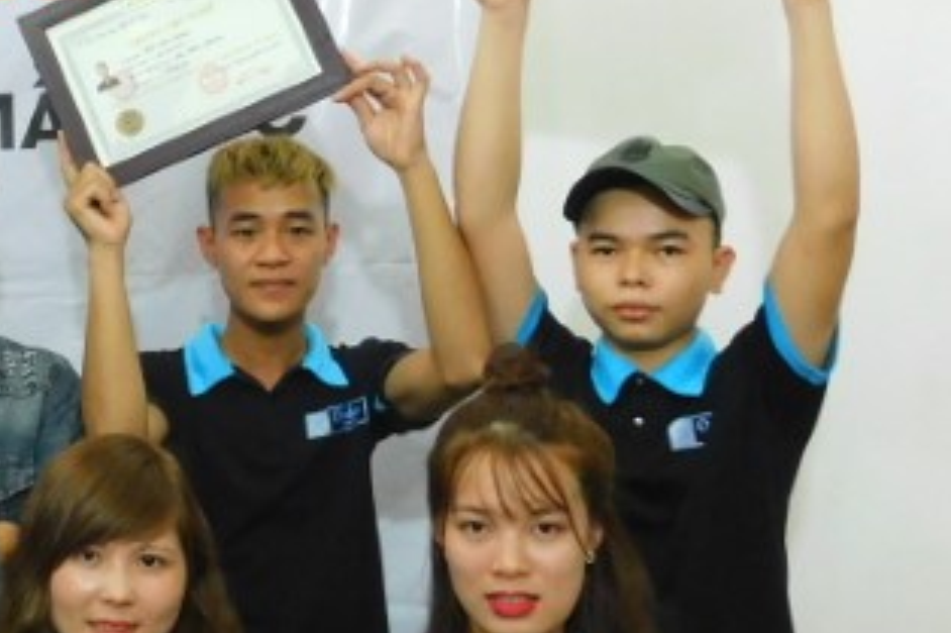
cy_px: 276
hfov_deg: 23.9
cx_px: -161
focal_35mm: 78
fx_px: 2059
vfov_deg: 17.5
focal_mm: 4
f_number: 3
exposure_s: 1/13
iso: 400
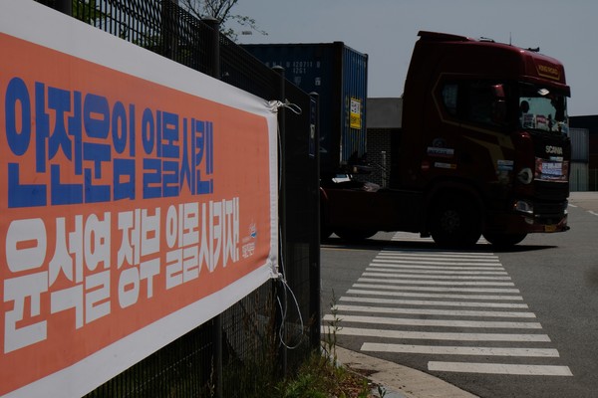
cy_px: 199
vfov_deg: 17.9
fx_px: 1262
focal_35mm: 76
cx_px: 299
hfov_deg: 26.7
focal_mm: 50.5
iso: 200
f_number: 22
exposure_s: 1/250
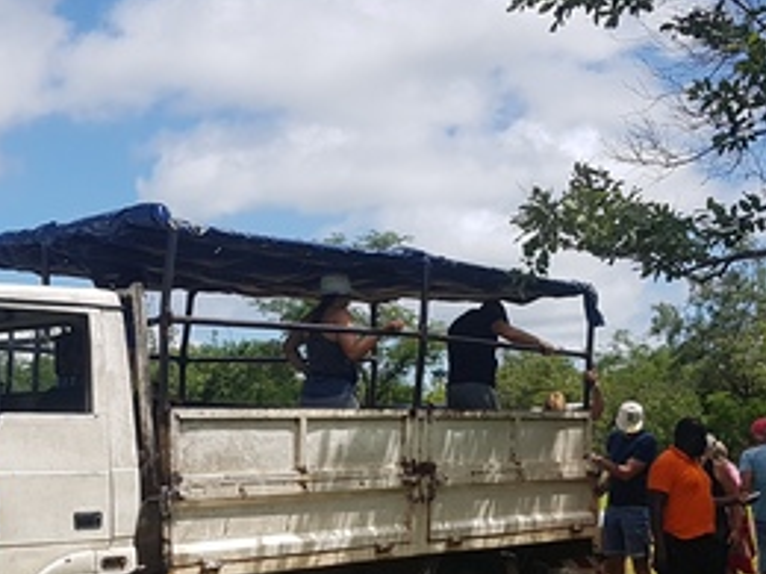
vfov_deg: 22.8
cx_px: 303
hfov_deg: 30.2
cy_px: 409
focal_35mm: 64
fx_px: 1416
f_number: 1.7
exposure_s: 1/2672
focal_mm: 4.2
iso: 50
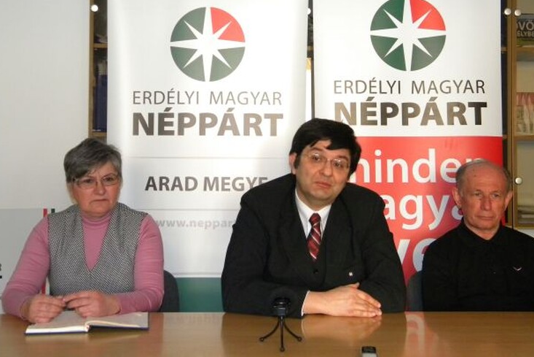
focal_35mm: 50
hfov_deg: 39.6
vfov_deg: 27.0
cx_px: 268
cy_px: 154
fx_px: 742
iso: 400
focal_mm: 8.6
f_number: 3.9
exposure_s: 1/30
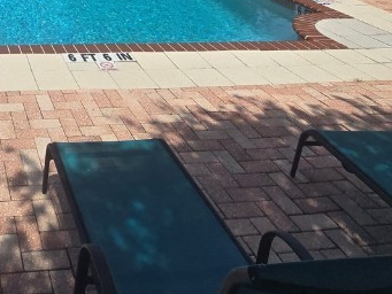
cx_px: 7
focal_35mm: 39
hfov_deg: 42.0
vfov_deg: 26.9
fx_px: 442
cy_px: -141
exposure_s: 1/3988
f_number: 2.2
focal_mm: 2.2
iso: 50
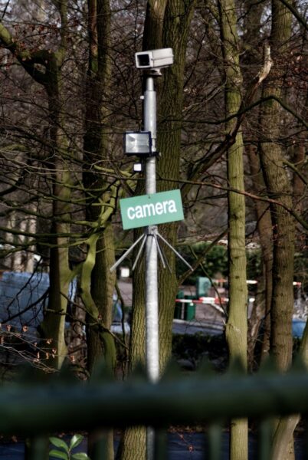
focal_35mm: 180
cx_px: 154
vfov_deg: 11.4
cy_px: 230
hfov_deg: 7.7
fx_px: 2302
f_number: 4
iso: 100
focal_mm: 120
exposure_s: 1/200
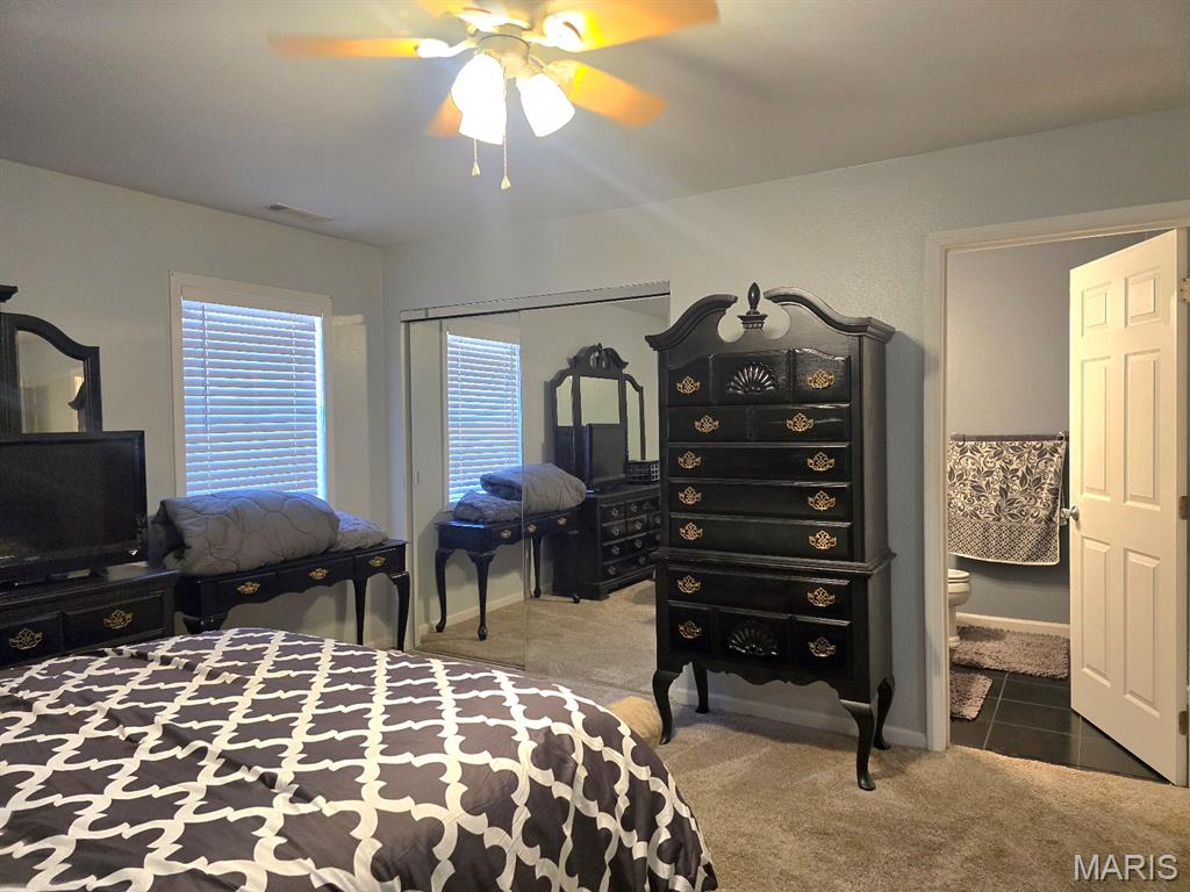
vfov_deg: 58.9
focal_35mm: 23
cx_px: 595
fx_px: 791
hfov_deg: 73.9
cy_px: 446
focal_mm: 6.3
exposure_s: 1/120
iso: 640
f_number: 1.7
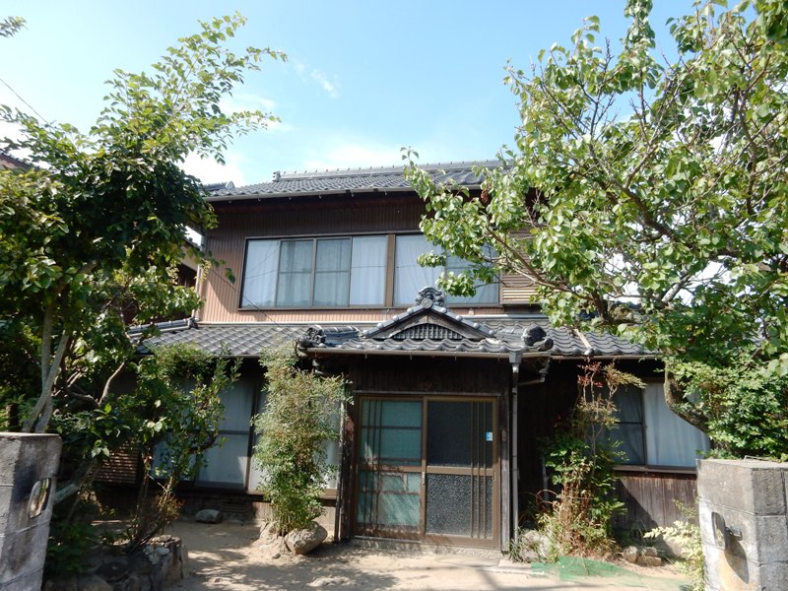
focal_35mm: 25
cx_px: 394
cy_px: 296
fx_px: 569
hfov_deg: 69.4
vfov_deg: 54.9
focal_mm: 4.5
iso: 125
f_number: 3.7
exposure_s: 1/500
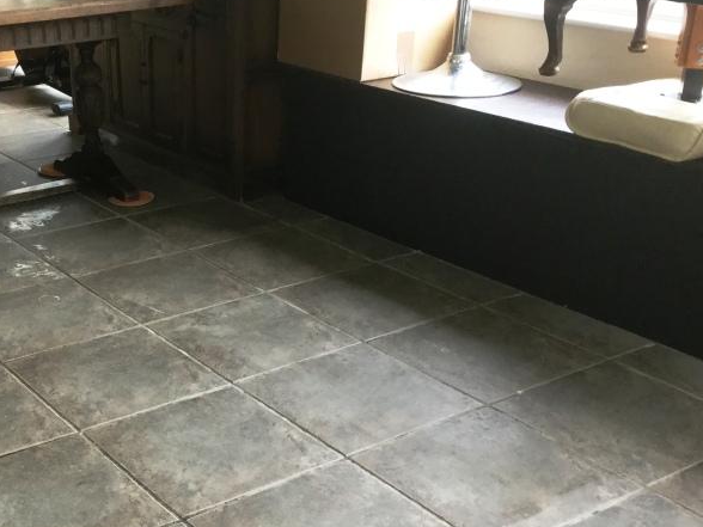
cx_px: 167
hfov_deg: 34.7
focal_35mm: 54
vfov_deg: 26.8
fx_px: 1097
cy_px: 364
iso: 40
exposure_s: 1/33
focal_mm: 3.3
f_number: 2.4
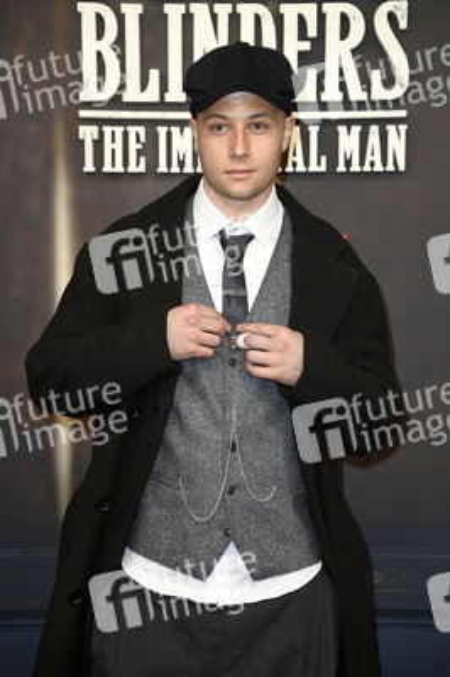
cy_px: 338
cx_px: 225
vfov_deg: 16.8
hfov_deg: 11.2
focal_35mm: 122
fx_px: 2291
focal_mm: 122
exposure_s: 1/250
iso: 400
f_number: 5.6
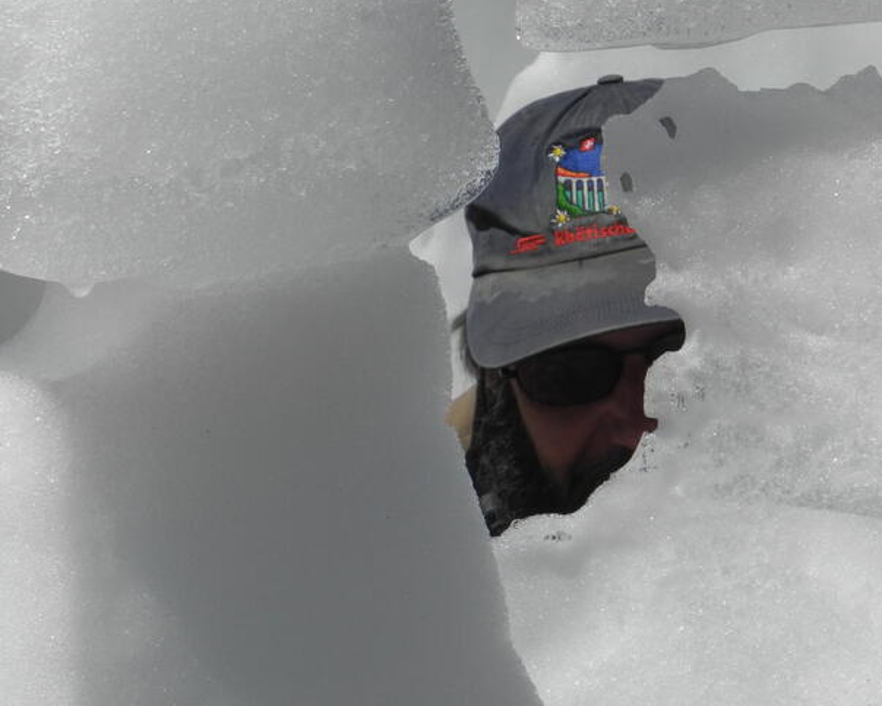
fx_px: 4544
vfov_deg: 8.9
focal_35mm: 174
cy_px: 355
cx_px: 527
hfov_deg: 11.1
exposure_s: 1/1600
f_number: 5.6
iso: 100
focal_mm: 22.5
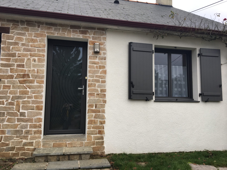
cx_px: 114
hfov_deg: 61.7
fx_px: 190
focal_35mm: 29
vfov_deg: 48.2
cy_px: 85
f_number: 2.2
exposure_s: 1/182
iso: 25
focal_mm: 4.15
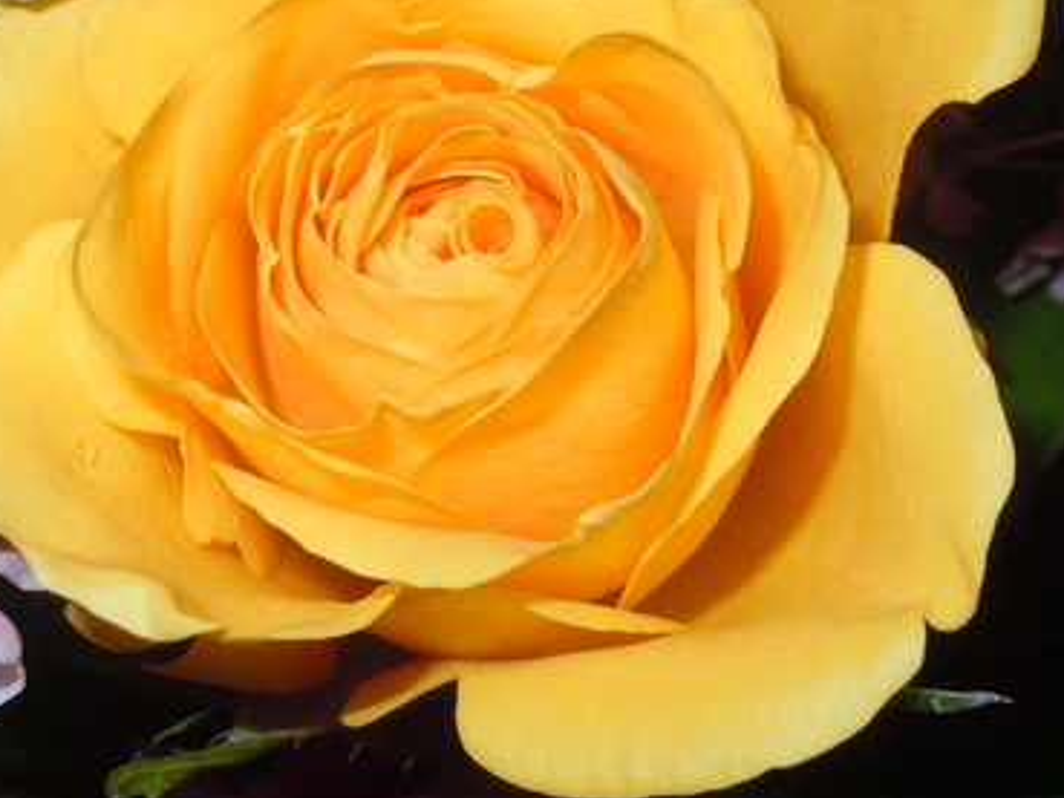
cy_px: 215
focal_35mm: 67
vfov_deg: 21.8
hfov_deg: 29.0
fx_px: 2060
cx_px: 542
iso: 100
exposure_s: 1/30
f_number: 4.6
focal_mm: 8.1
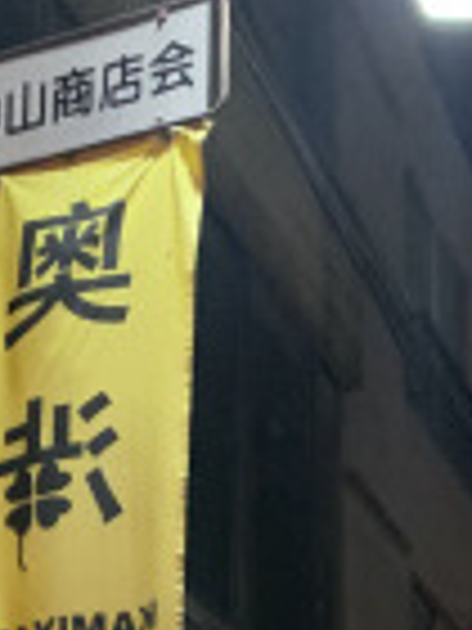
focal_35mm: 88
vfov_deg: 19.3
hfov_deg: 16.7
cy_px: 954
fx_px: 1600
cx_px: 119
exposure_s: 1/25
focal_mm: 4.25
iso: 500
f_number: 1.8
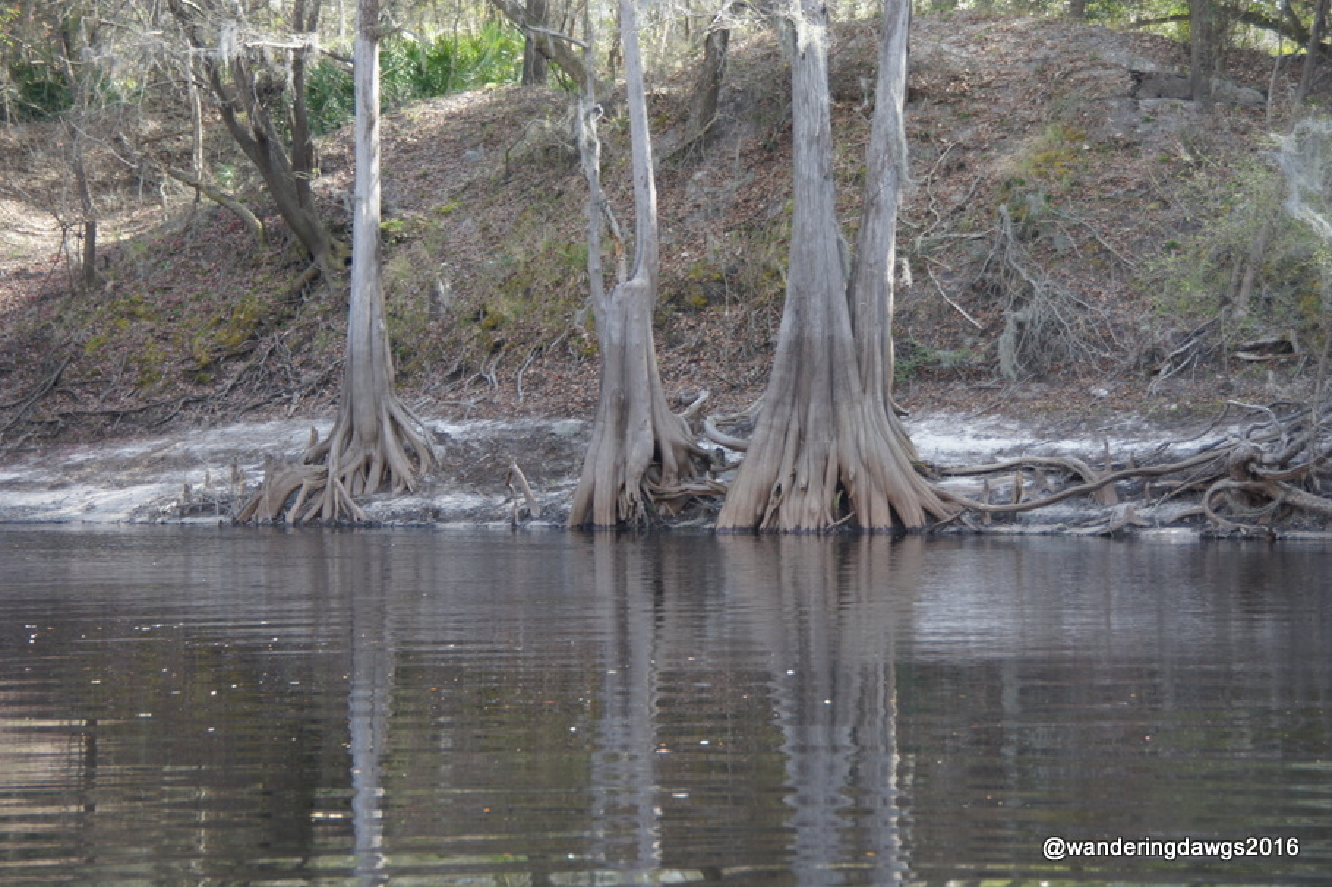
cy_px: 444
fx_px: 4161
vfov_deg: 12.2
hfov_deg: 18.2
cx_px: 666
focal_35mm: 112
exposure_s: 1/125
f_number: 5
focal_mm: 75
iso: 250
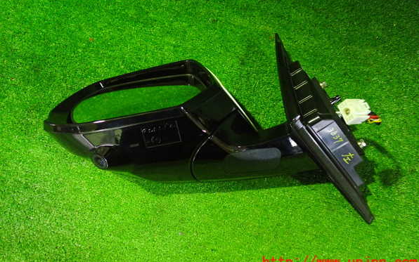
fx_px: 366
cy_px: 114
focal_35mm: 32
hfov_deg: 59.6
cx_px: 210
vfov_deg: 39.4
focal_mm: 5.4
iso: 800
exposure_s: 1/20
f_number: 2.3
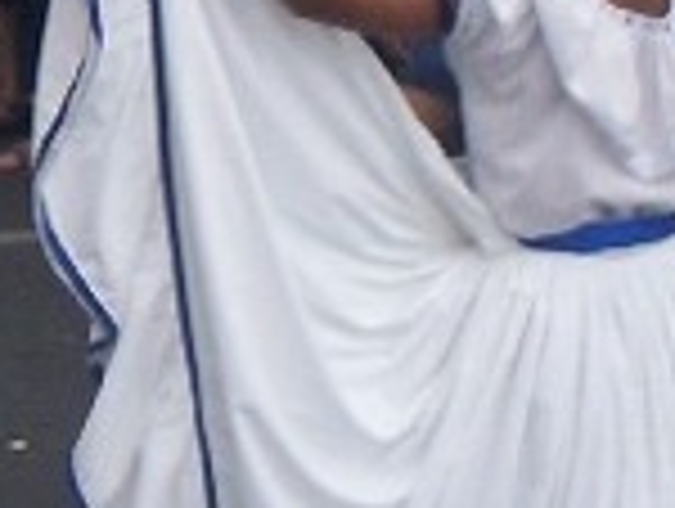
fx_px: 4648
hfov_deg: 8.1
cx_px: -416
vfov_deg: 6.3
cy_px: 214
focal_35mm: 238
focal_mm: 6
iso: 100
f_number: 4.5
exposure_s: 1/335
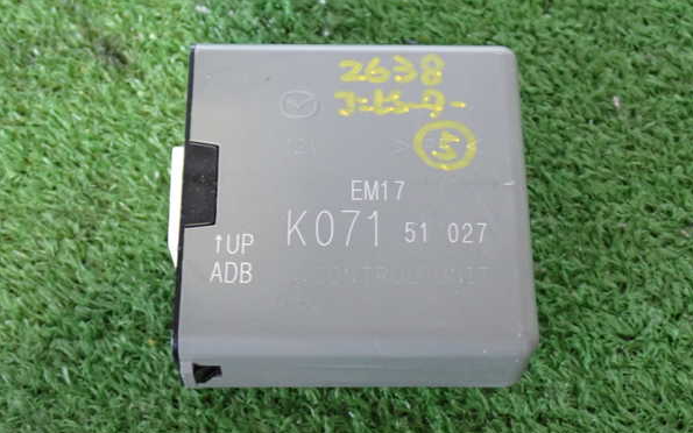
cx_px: 348
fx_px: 1171
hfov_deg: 33.0
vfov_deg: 21.0
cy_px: 205
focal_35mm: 62
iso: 800
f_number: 3.5
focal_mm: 10.35
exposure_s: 1/30
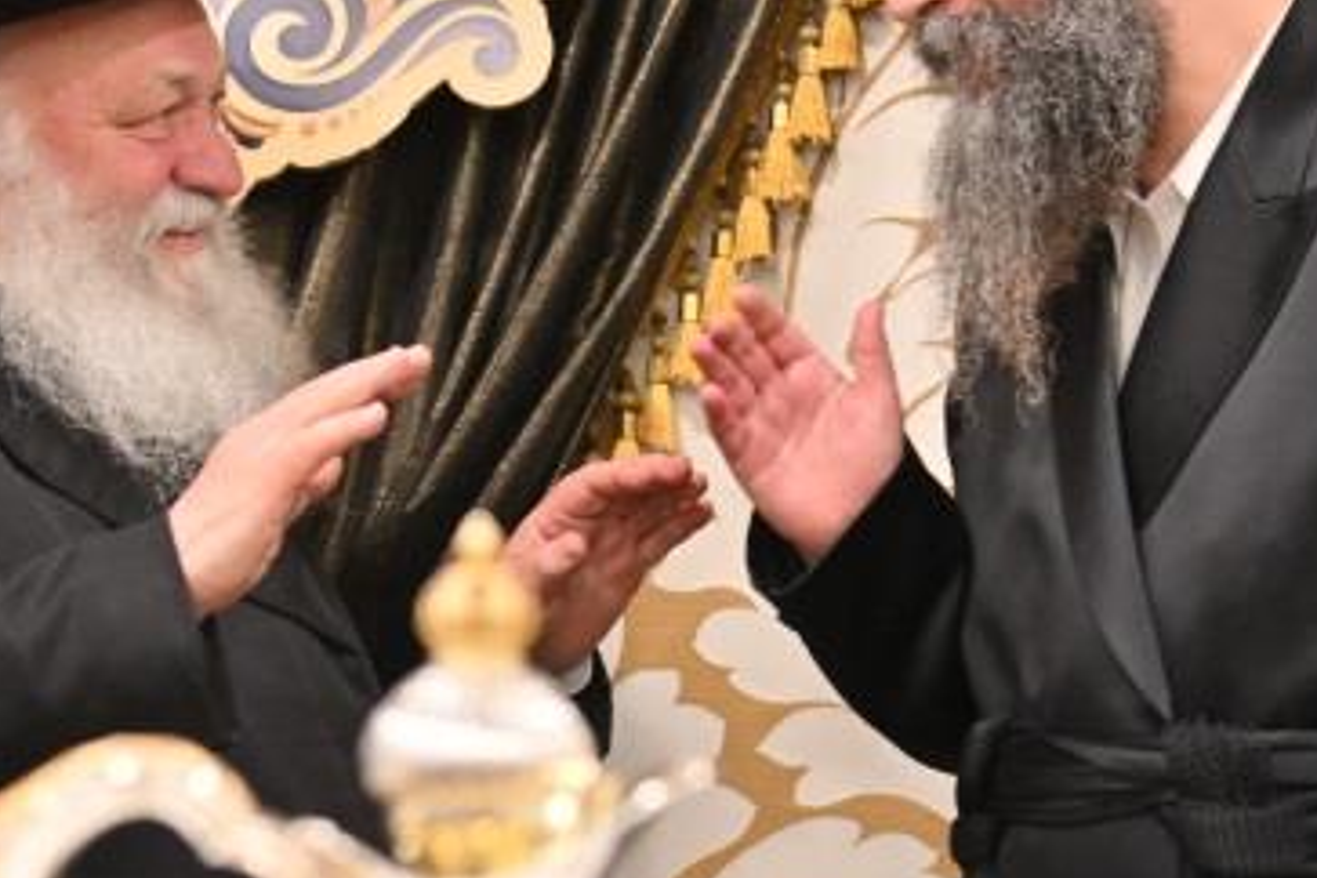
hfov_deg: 16.5
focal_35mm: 124
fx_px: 4536
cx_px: 493
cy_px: 245
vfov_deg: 11.0
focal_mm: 44
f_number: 4
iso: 800
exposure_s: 1/320
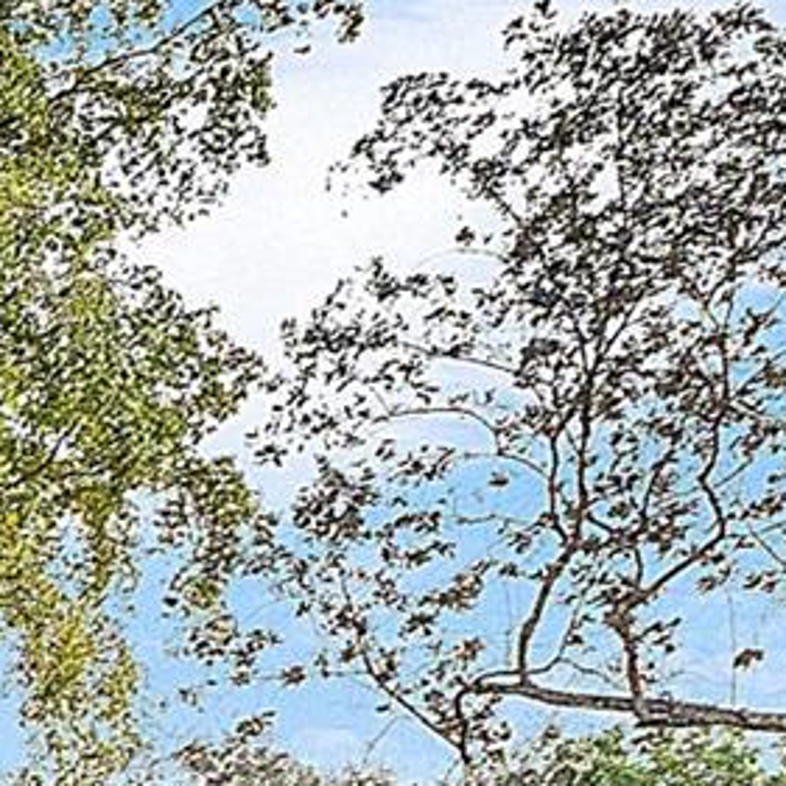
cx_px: -1303
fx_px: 2389
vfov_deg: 16.4
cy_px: 1305
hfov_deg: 12.6
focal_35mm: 93
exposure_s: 1/320
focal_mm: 10
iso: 250
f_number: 6.3
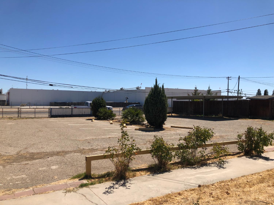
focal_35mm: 28
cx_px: 137
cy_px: 102
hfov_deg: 63.4
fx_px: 222
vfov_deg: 49.7
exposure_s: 1/3003
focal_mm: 3.99
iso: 20
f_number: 1.8
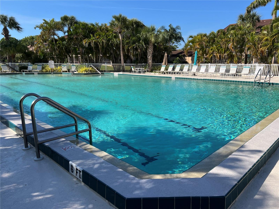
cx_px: 140
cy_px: 104
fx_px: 210
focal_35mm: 26
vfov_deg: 53.1
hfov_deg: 67.3
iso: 50
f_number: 1.5
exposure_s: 1/3571
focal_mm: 5.7
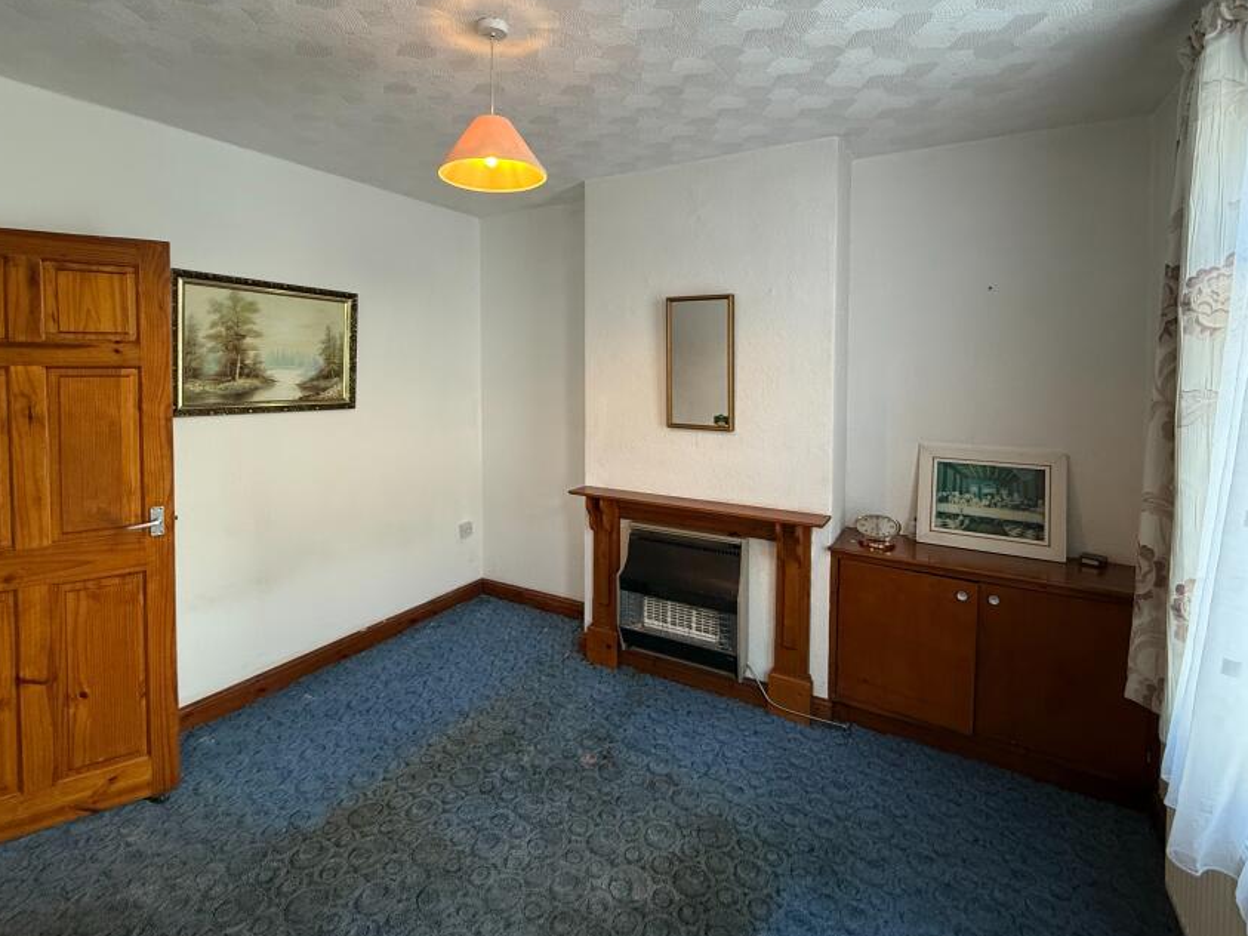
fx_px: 613
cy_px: 390
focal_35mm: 17
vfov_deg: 74.1
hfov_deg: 91.0
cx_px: 620
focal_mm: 2.22
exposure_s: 1/50
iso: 200
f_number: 2.2
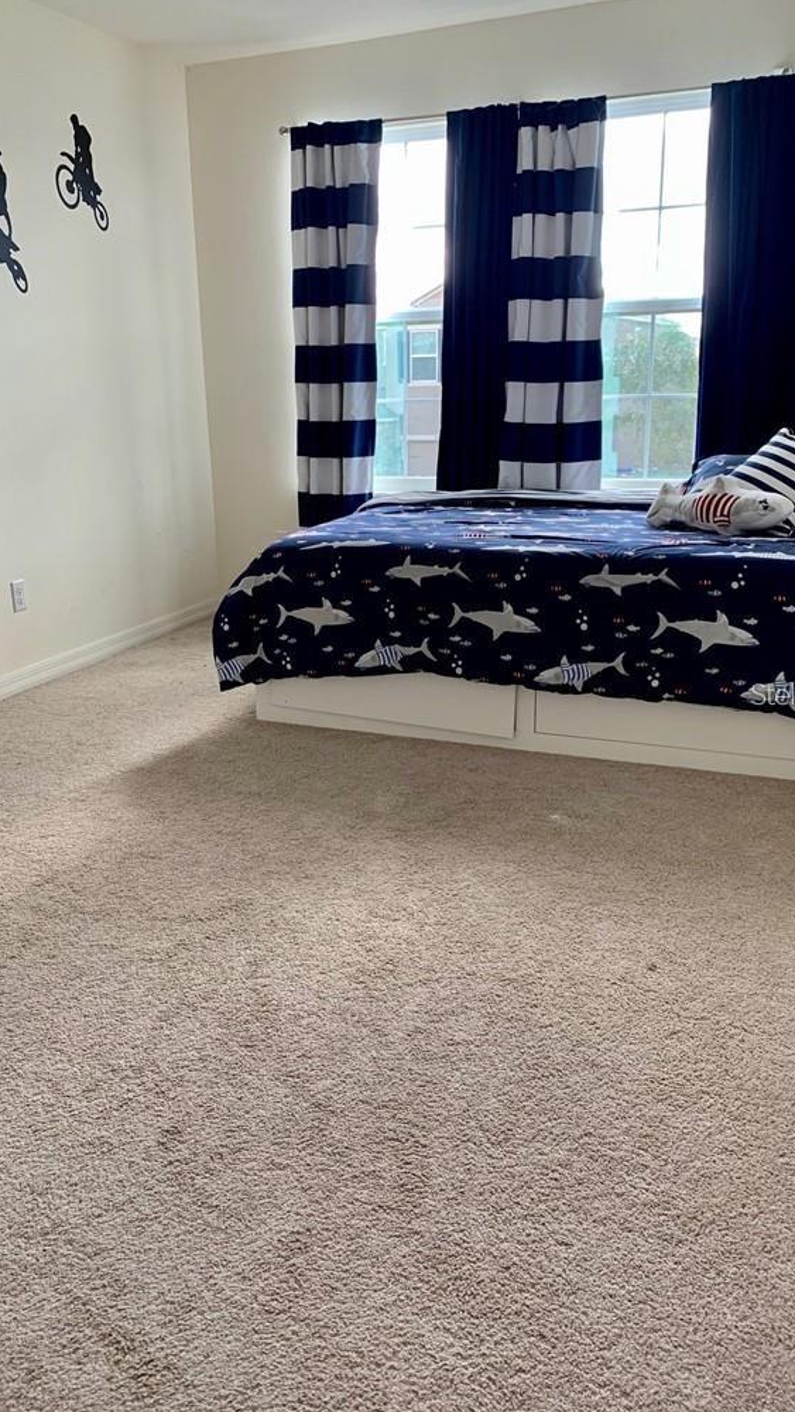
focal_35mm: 29
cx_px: 342
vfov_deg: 66.0
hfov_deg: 40.1
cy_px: 693
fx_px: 1086
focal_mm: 4.25
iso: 100
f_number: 1.8
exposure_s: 1/103
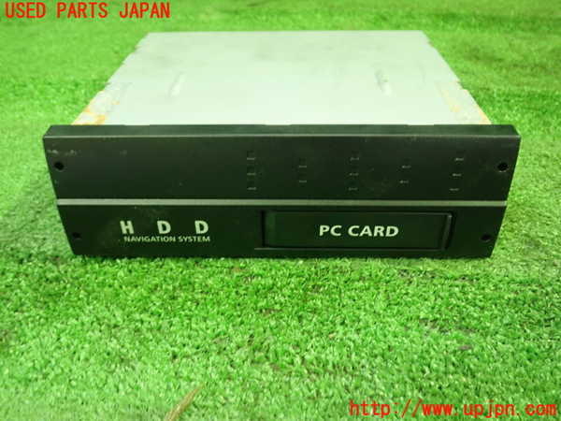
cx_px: 280
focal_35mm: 30
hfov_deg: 60.0
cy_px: 210
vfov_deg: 46.8
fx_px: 486
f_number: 2.3
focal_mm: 5.5
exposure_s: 1/30
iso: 800
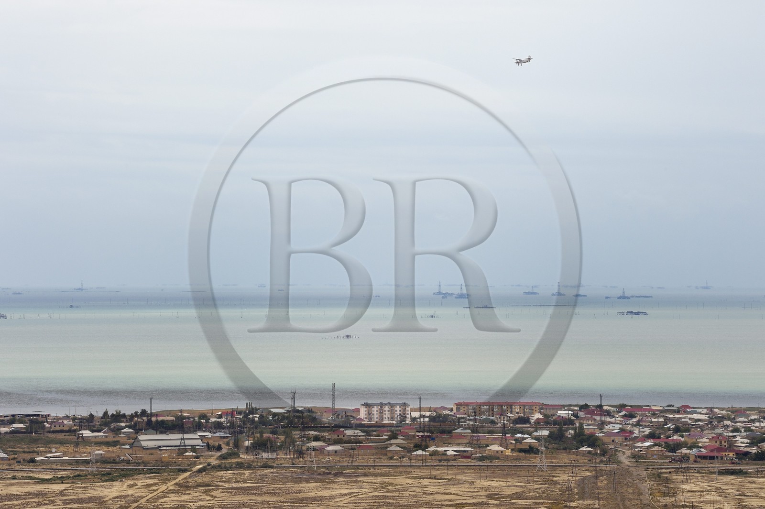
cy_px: 254
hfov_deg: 10.3
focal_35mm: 200
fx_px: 4246
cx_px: 382
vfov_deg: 6.9
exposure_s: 1/250
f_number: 14
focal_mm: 200
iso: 200
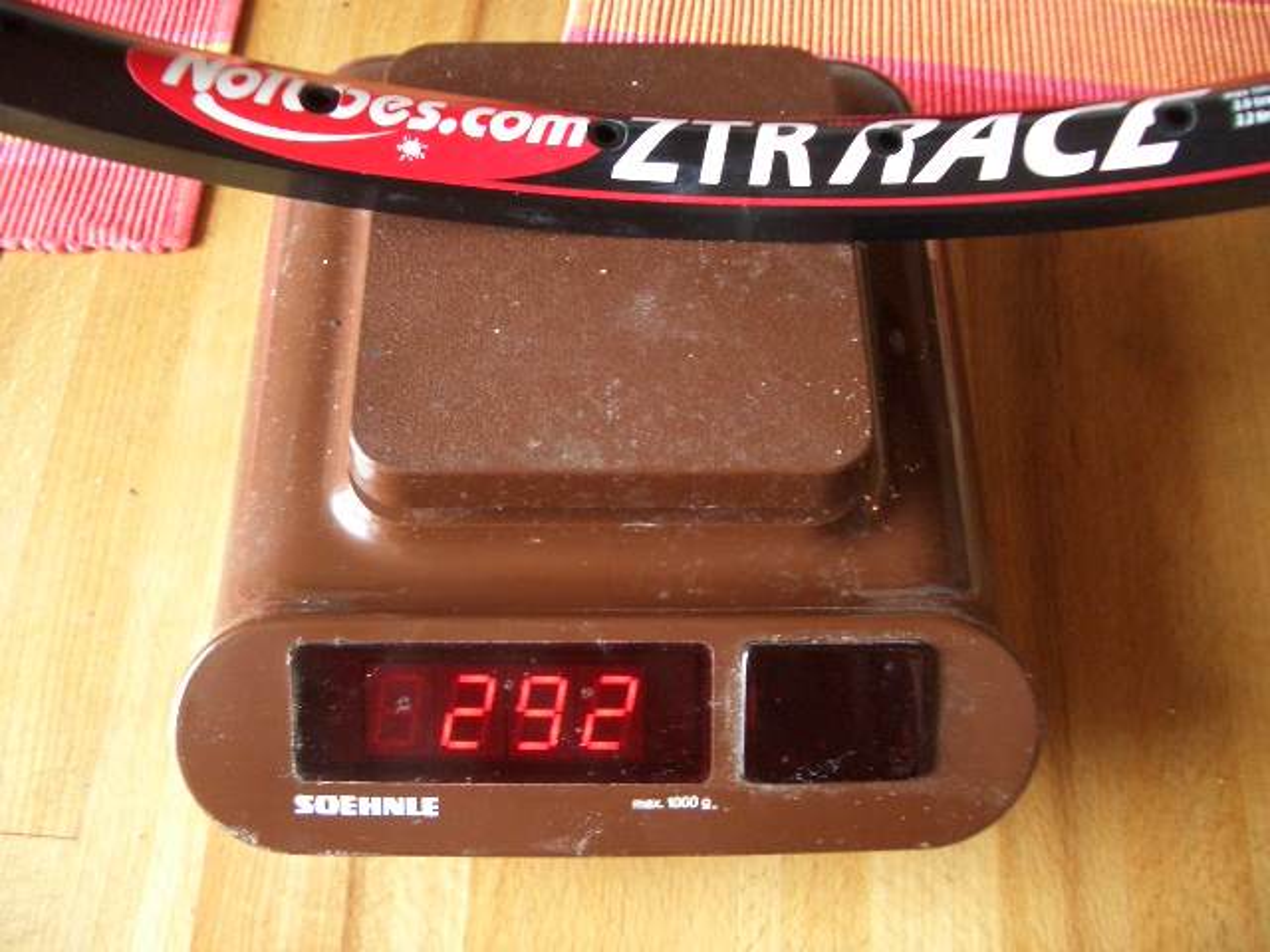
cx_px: 635
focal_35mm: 35
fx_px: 1284
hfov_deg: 52.6
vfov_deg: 40.7
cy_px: 476
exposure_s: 1/13
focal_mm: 5.8
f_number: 2.6
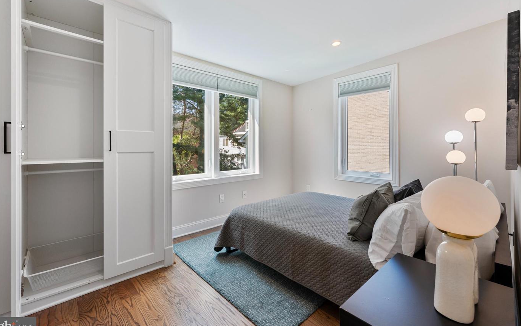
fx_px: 213
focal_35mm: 15
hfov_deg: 101.4
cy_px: 154
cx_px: 251
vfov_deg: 74.7
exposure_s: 1/13
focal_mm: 14
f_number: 11
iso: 320
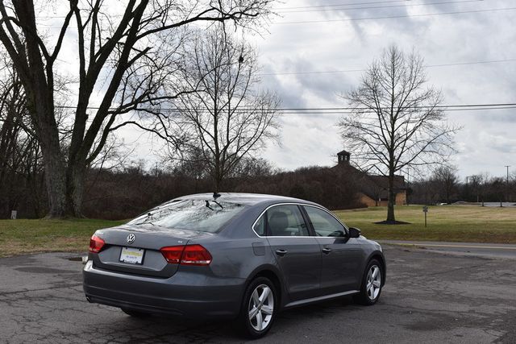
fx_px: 667
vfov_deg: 29.0
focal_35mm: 46
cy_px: 172
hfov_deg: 42.3
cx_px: 258
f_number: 8
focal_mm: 31
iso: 100
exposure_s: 1/250
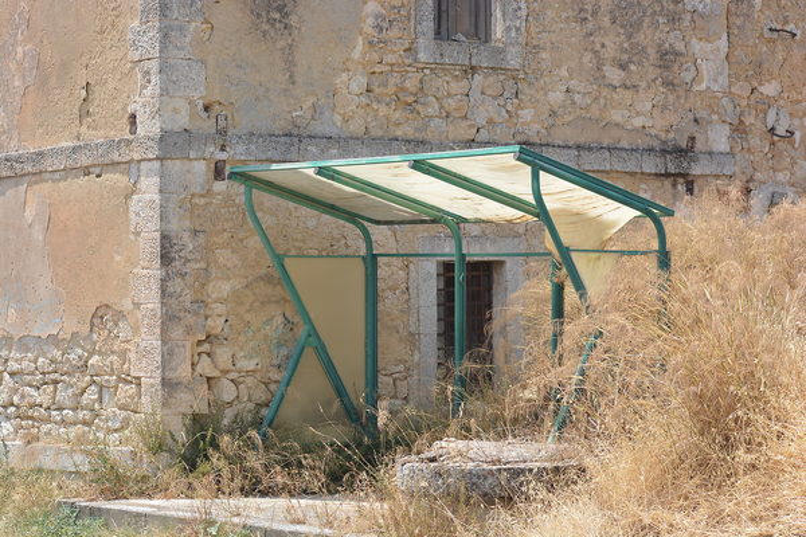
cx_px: 403
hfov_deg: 19.5
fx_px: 2351
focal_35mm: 105
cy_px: 268
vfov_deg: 13.0
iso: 200
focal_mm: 70
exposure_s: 1/640
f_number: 6.3
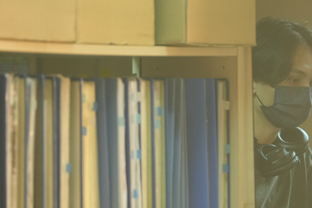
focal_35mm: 268
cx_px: 324
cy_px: 183
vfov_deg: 5.1
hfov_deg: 7.6
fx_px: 2322
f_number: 2.8
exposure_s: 1/200
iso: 1600
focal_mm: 110
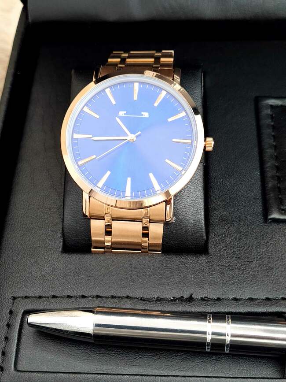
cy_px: 191
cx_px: 143
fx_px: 286
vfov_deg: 67.3
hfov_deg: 53.1
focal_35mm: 26
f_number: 1.8
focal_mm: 5.4
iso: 50
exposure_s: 1/162
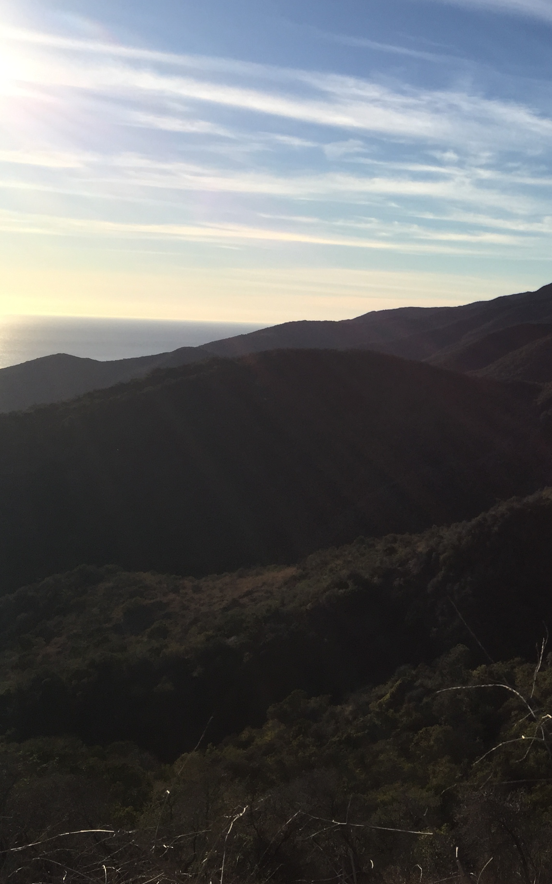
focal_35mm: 44
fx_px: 1059
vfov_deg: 45.3
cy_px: 439
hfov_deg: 26.7
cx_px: 618
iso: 32
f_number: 2.2
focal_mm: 4.15
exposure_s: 1/3049
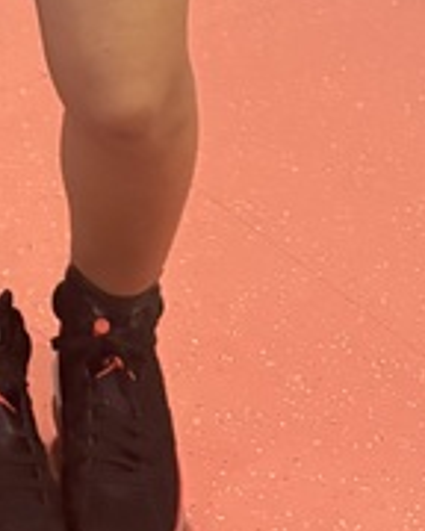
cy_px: -723
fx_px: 2264
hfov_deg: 10.5
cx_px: -151
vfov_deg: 11.3
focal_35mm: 144
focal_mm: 5.96
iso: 250
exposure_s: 1/60
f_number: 1.6
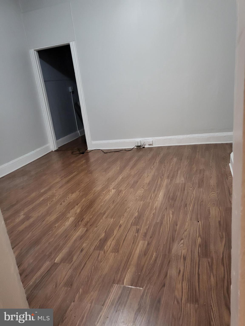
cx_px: 122
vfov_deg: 67.3
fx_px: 245
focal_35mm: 26
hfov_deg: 53.1
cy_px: 163
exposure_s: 1/30
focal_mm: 4.25
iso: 640
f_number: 1.8
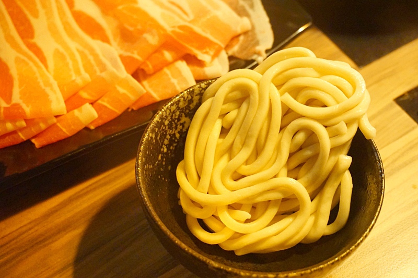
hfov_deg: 34.2
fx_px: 679
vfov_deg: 23.2
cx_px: 209
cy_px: 139
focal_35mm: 58
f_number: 5.6
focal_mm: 39
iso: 3200
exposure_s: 1/20
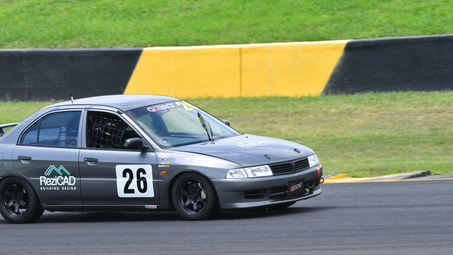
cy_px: 117
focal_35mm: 558
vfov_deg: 2.2
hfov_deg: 3.9
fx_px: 6702
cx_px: 194
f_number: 11
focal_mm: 310
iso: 800
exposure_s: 1/640
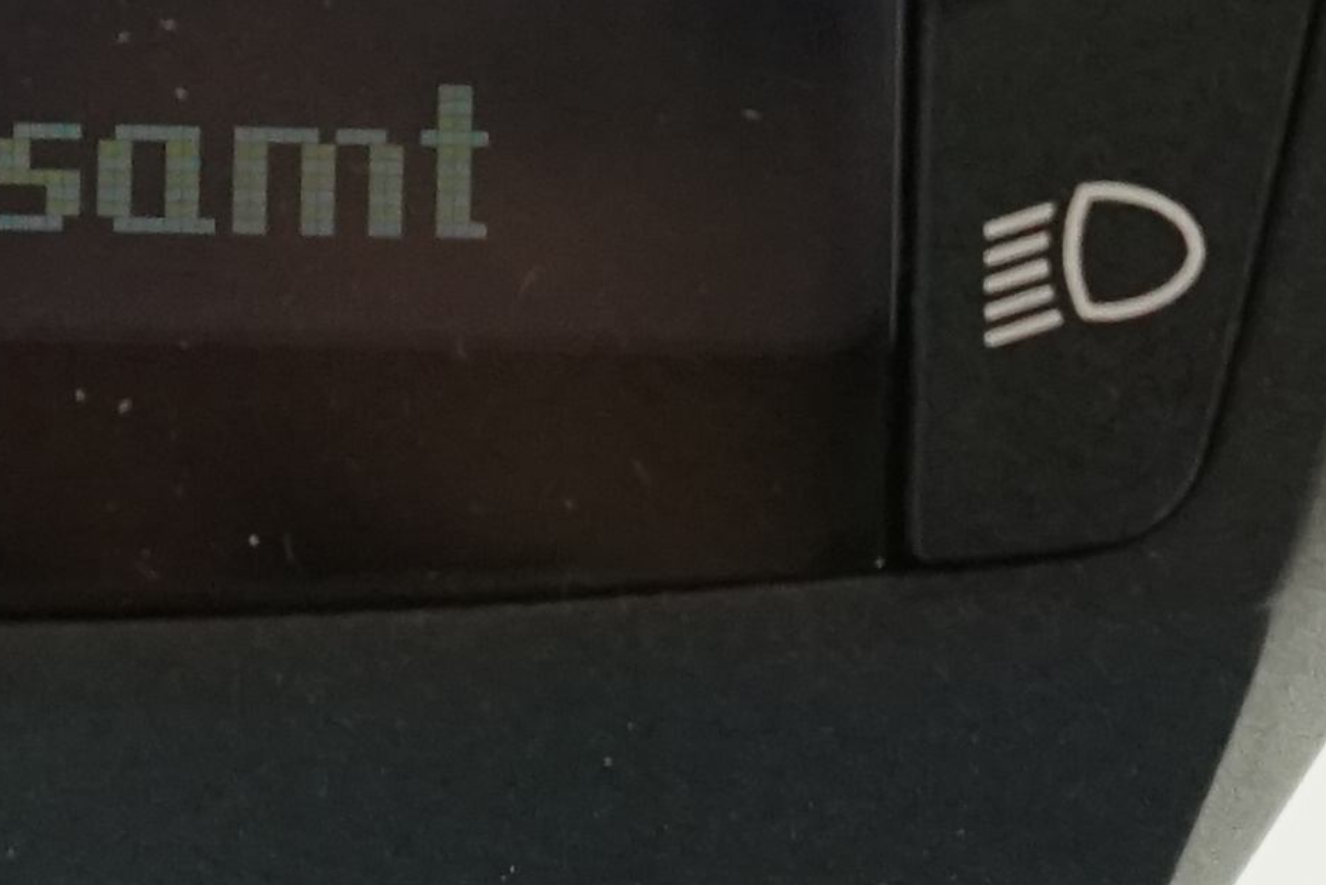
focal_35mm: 349
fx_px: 12856
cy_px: -530
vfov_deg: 3.9
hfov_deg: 5.9
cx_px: -414
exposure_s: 1/200
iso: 2000
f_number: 5.6
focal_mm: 54
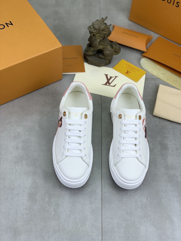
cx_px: 90
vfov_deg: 36.8
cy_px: 120
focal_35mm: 52
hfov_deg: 28.0
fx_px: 363
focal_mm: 6
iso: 16
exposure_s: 1/154
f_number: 2.4
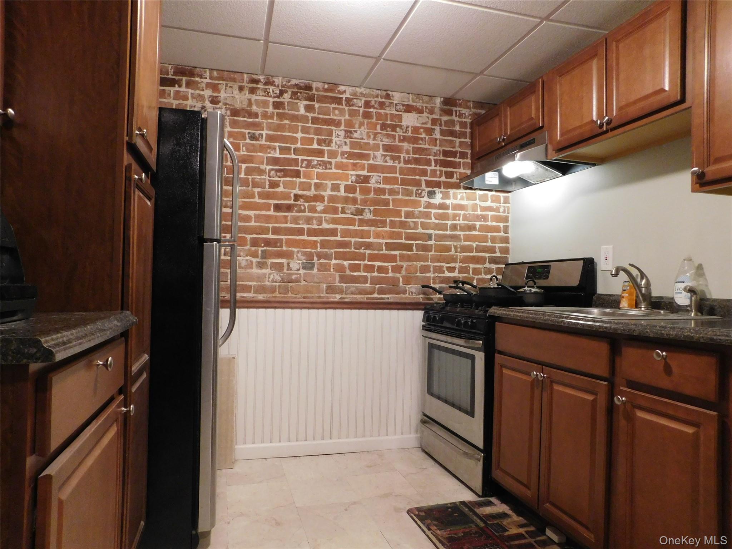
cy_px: 274
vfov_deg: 58.9
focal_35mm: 23
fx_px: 486
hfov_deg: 73.9
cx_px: 366
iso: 400
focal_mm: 4
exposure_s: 1/20
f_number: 3
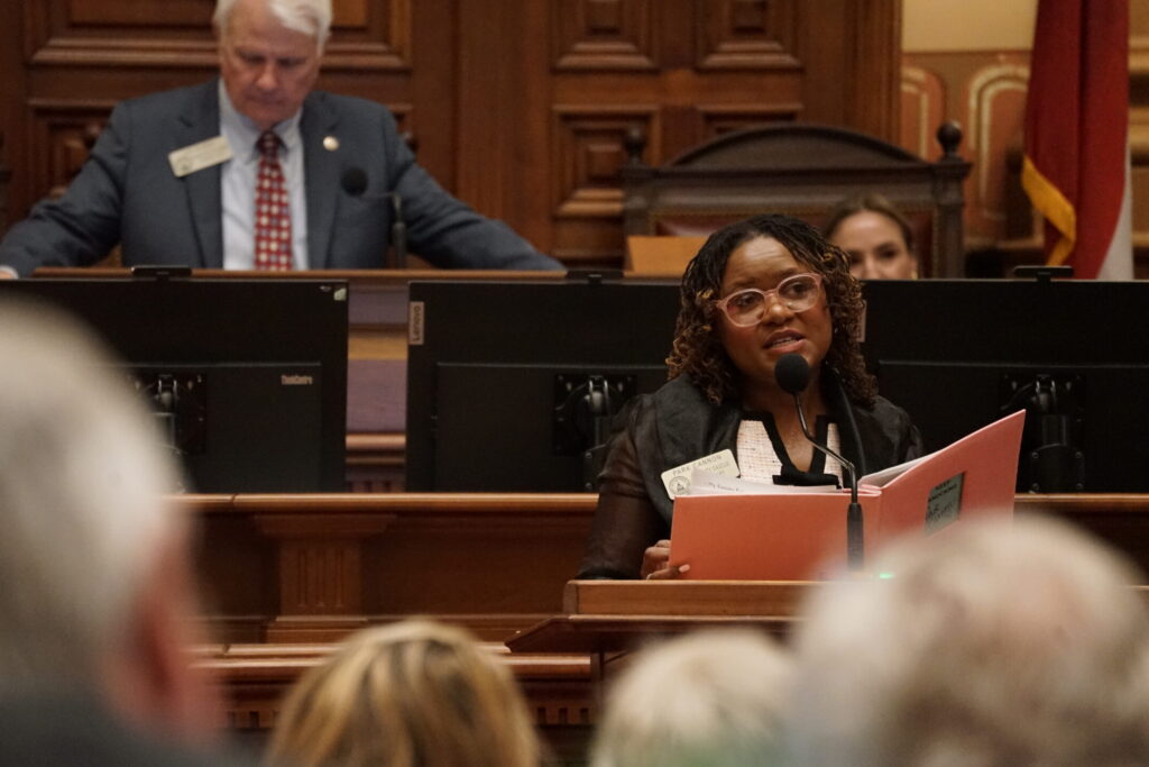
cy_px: 384
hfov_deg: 6.9
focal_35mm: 300
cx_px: 574
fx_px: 9576
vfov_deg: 4.6
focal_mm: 300
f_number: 6.3
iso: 6400
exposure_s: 1/80
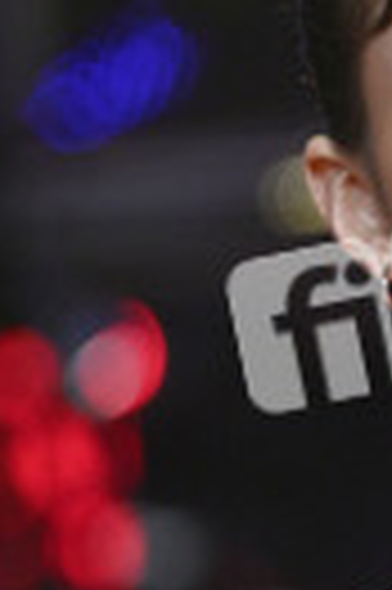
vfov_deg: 2.7
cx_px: 590
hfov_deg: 1.8
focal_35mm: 764
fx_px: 12511
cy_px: 531
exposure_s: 1/250
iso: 5000
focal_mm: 250
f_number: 5.6
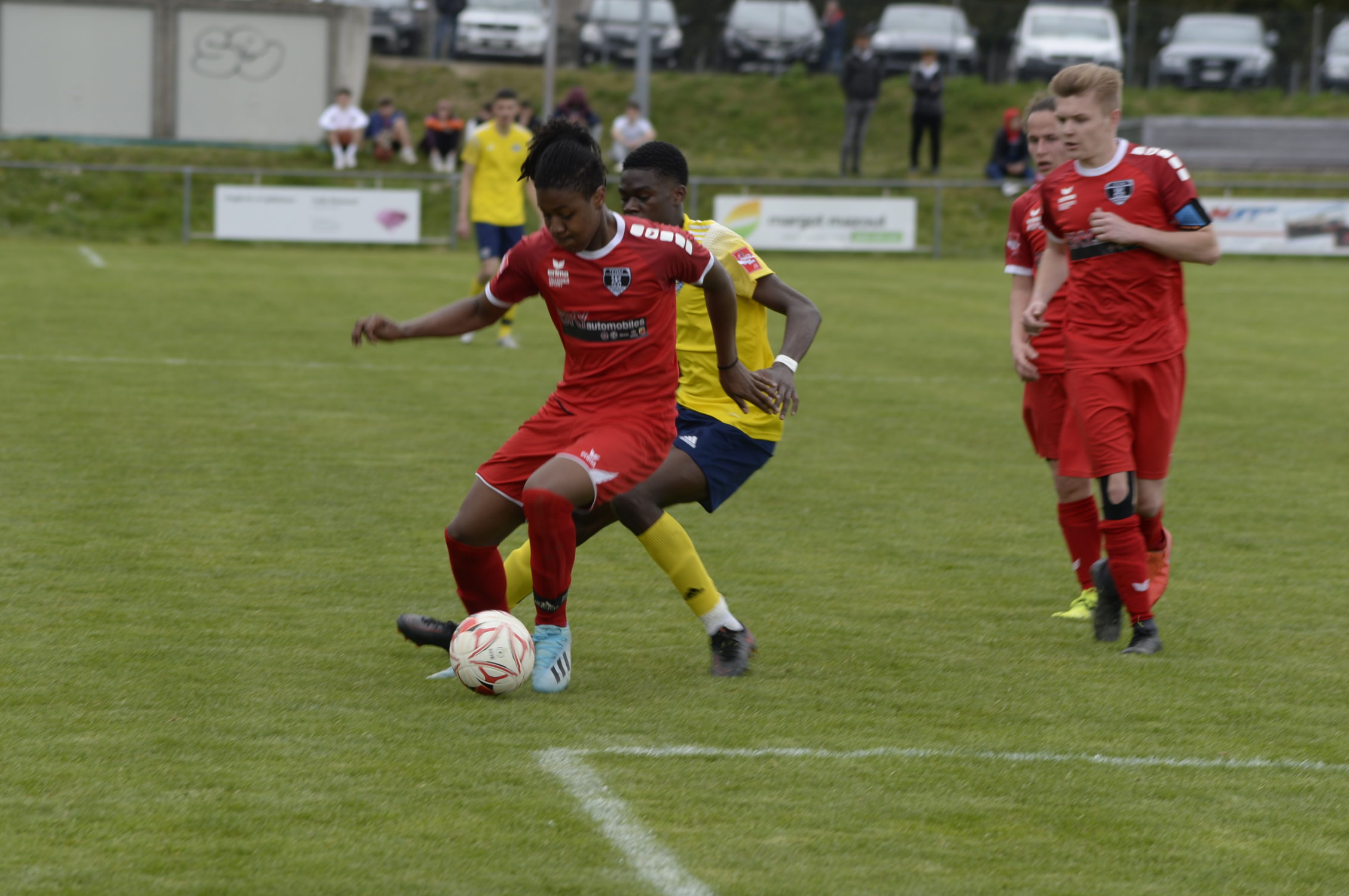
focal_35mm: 227
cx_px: 602
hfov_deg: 9.1
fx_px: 8497
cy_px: 402
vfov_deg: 6.0
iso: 200
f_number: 6.3
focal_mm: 200
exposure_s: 1/200
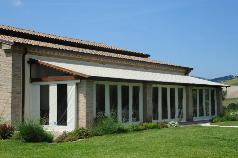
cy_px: 79
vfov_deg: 26.0
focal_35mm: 52
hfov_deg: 38.2
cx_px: 119
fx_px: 344
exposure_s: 1/250
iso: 200
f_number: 13
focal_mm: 52
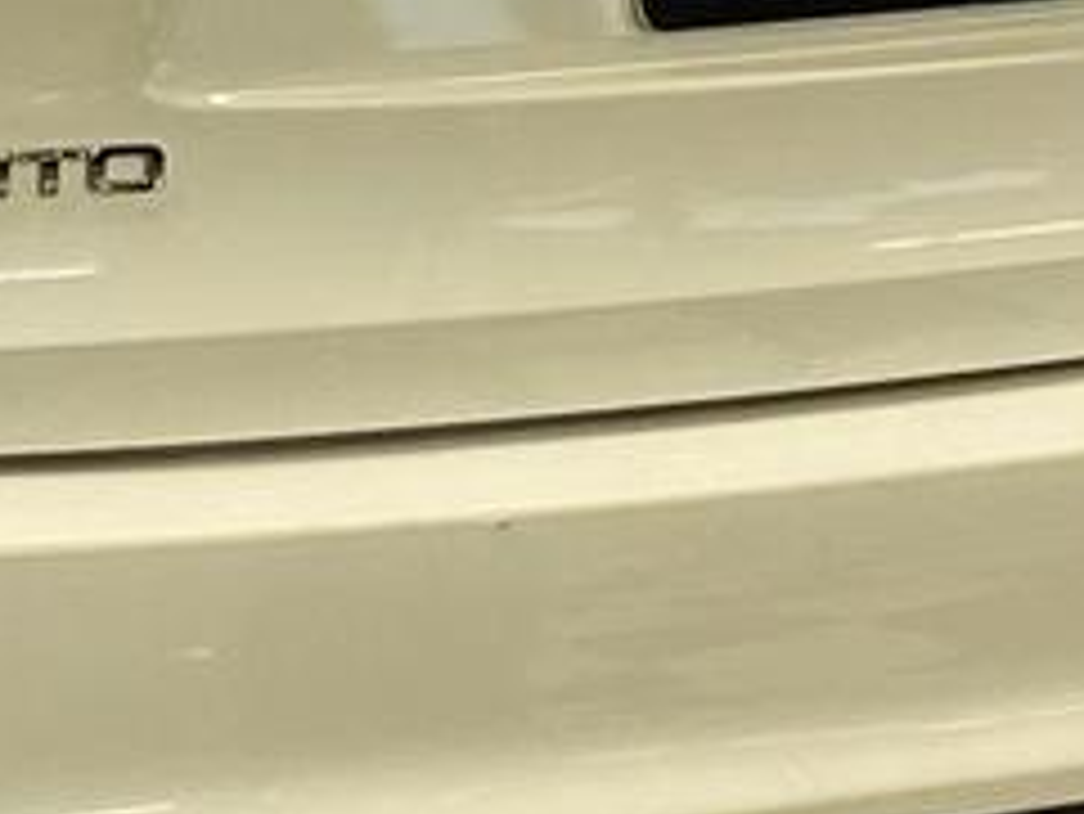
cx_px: -301
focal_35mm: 244
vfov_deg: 6.0
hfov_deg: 8.0
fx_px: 7645
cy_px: -364
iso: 100
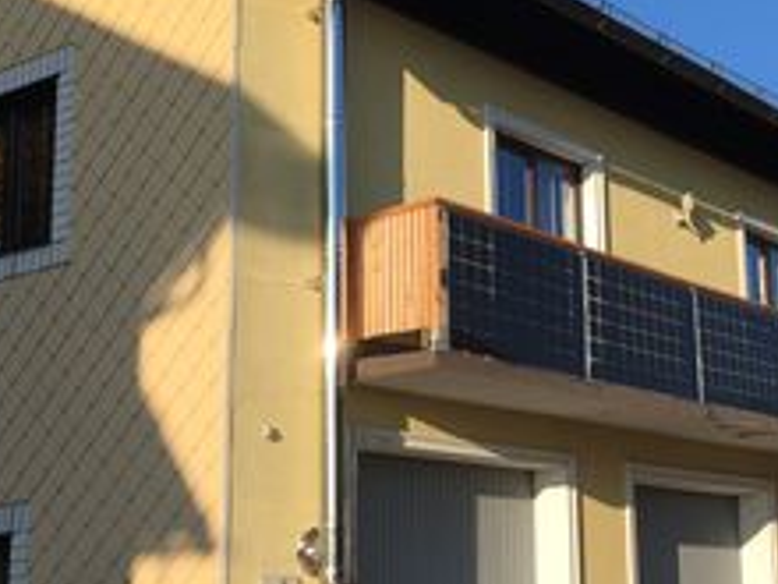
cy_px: 313
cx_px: 548
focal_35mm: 66
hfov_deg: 29.1
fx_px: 1483
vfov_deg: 22.2
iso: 25
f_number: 2.2
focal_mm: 4.15
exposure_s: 1/1479
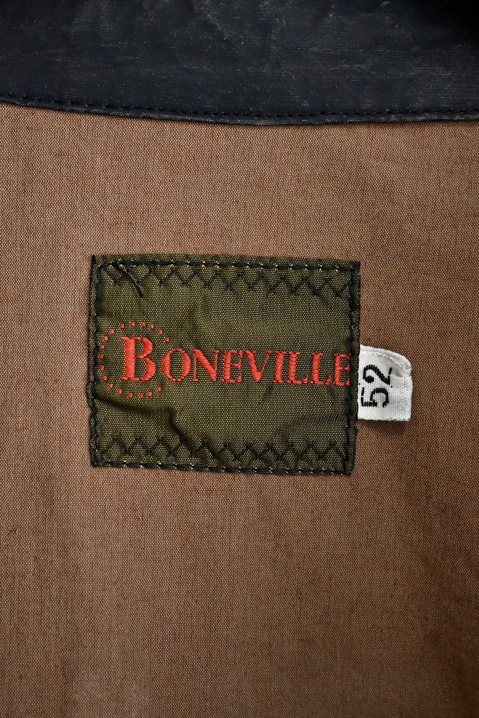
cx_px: 240
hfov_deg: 39.2
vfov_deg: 56.1
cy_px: 359
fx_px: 673
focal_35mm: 34
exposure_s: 1/100
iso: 2000
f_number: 6.3
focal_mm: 22.5
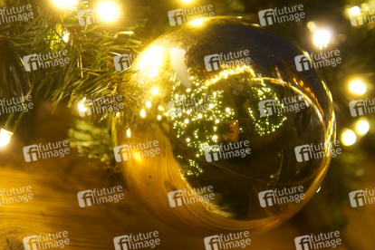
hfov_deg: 40.3
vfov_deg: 27.5
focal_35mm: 49
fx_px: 510
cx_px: 203
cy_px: 129
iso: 640
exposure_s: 1/100
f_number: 1.4
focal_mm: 30
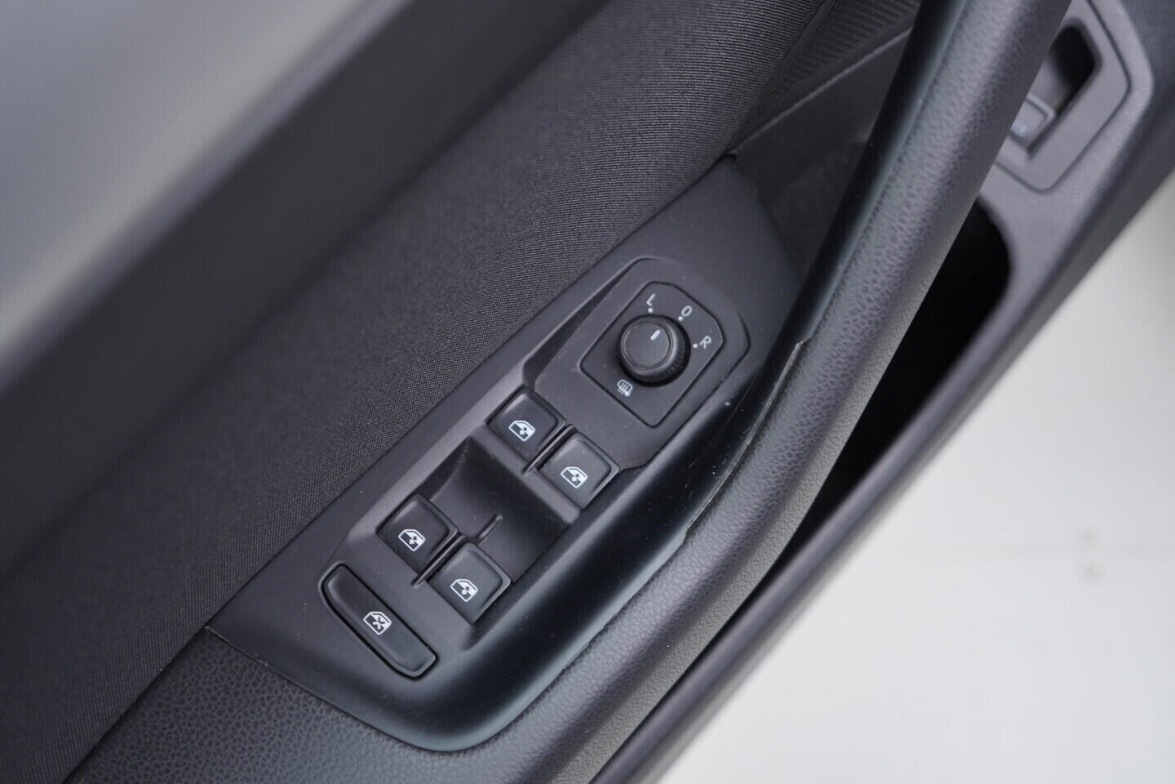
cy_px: 392
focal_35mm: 36
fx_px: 1175
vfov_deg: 36.9
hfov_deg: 53.1
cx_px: 588
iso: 200
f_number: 2.8
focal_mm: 24
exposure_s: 1/40
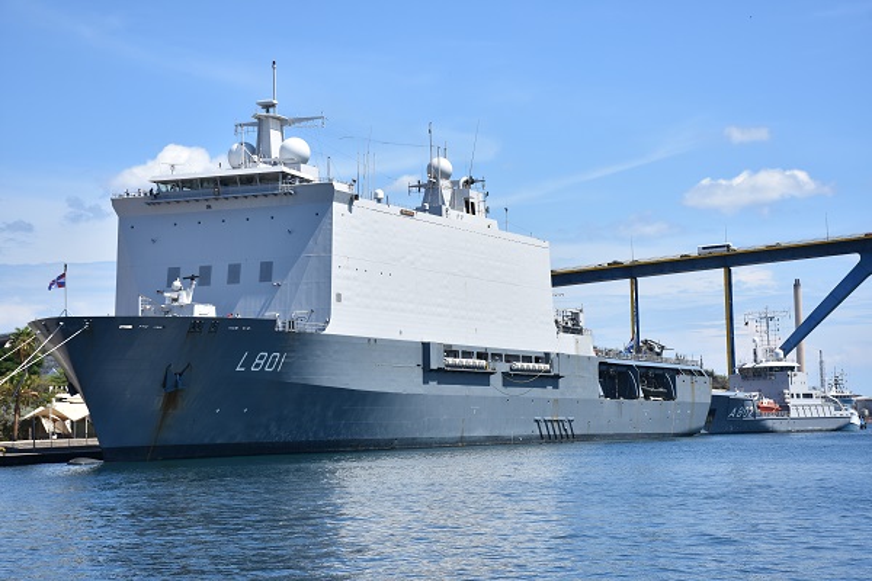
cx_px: 436
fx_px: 1889
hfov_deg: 26.0
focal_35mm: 78
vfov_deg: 17.5
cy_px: 290
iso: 140
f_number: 8
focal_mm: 52
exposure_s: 1/500
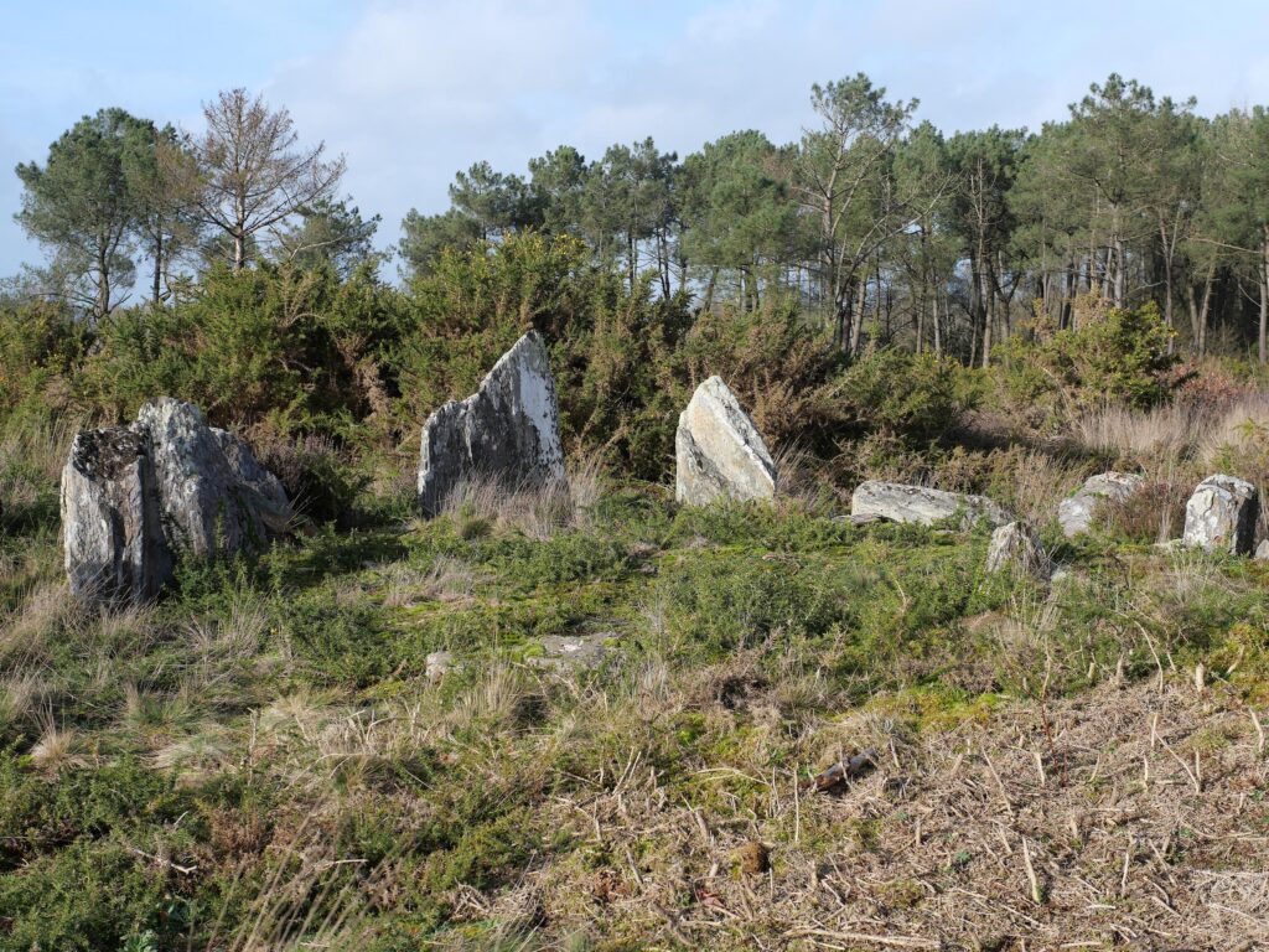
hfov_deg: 38.2
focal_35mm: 50
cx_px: 634
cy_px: 476
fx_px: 1833
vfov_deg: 29.1
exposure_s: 1/1000
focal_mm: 25
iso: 200
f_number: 4
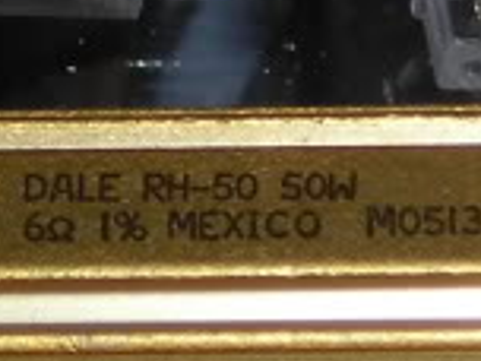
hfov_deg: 4.5
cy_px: -152
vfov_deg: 3.4
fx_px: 6072
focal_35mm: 437
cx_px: 130
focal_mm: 10.8
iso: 50
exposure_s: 1/60.1
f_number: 7.7
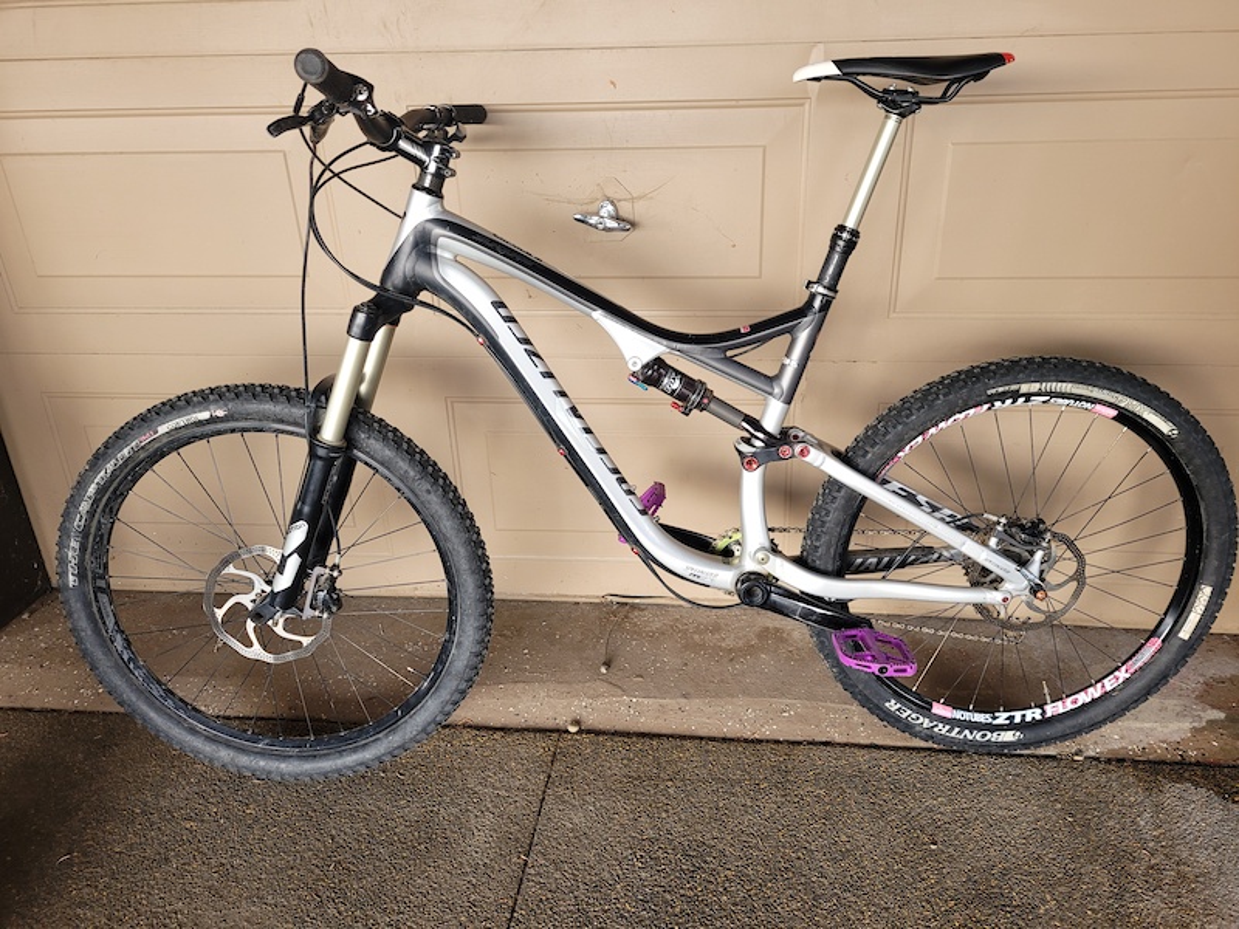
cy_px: 464
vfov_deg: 53.1
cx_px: 620
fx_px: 931
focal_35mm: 26
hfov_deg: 67.3
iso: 100
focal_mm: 5.4
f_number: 1.8
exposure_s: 1/120
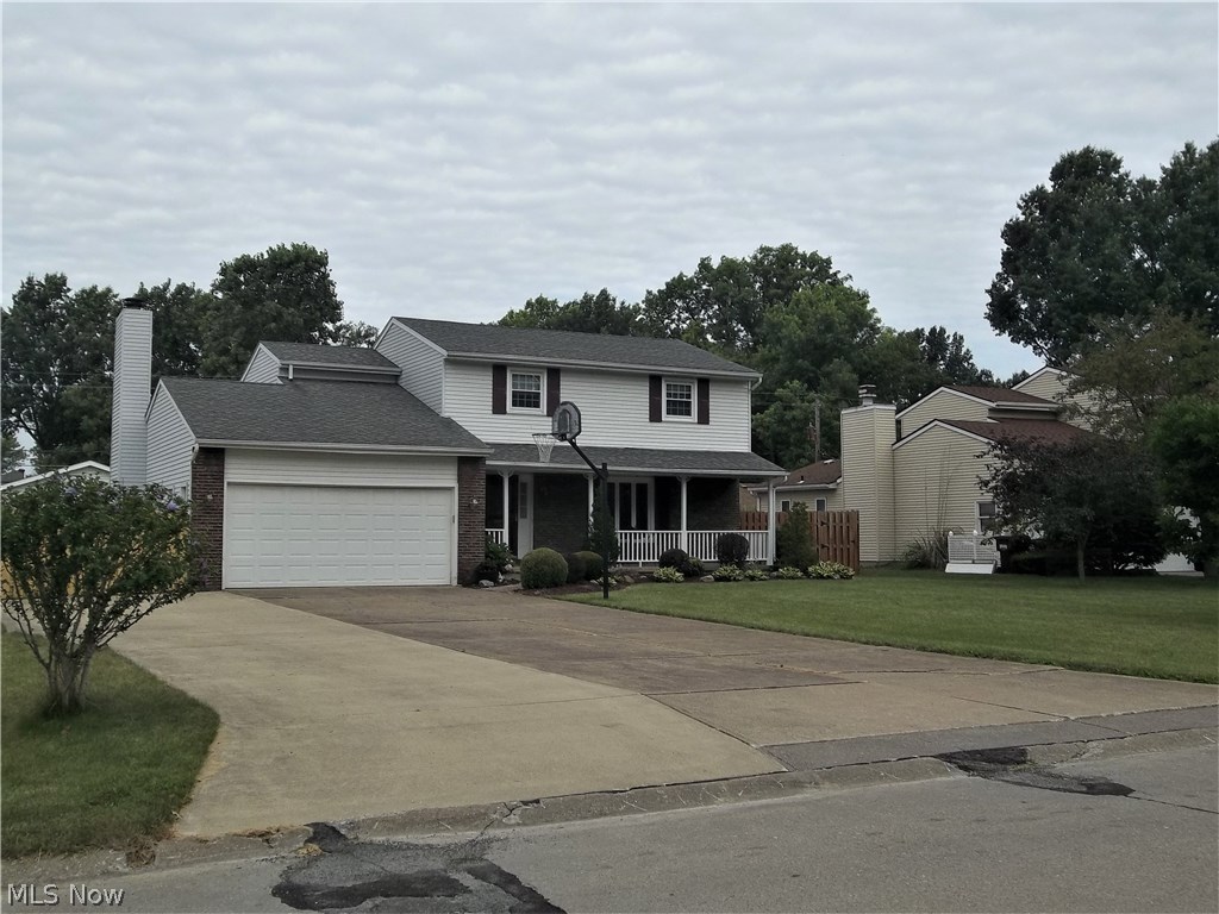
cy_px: 457
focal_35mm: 37
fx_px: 1303
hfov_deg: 50.1
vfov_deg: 38.7
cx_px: 610
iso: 80
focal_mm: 6.6
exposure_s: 1/125
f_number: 10.1
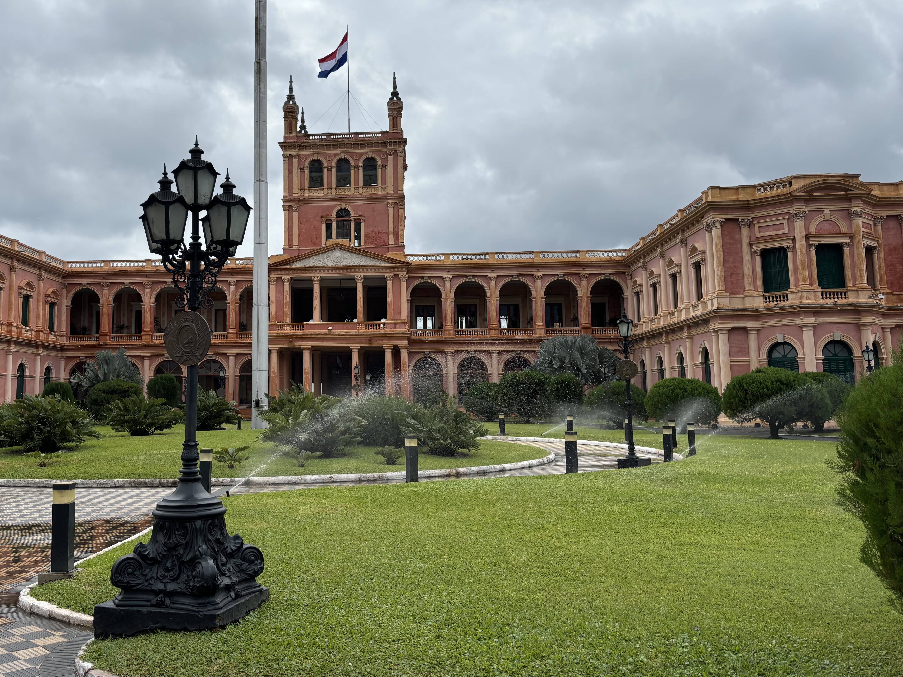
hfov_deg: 53.4
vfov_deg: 41.6
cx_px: 342
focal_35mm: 34
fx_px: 887
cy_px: 278
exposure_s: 1/2778
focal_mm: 5.96
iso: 50
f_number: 1.6
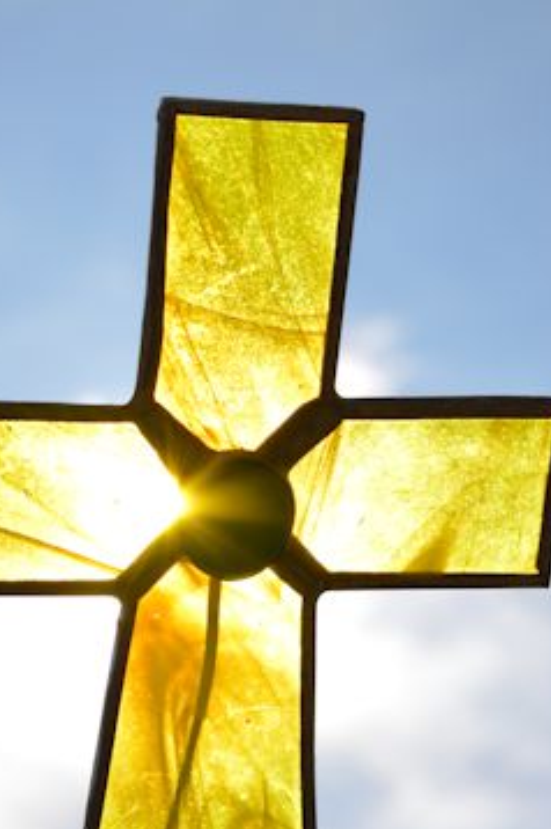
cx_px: 212
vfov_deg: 18.1
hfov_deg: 12.1
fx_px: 2592
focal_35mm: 113
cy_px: 559
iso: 100
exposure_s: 1/640
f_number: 13
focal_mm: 55
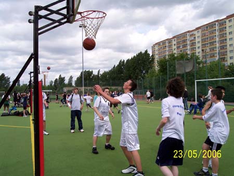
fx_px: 257
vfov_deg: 37.8
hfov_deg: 49.0
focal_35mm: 38
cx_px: 117
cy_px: 88
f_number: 4.8
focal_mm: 8
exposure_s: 1/700
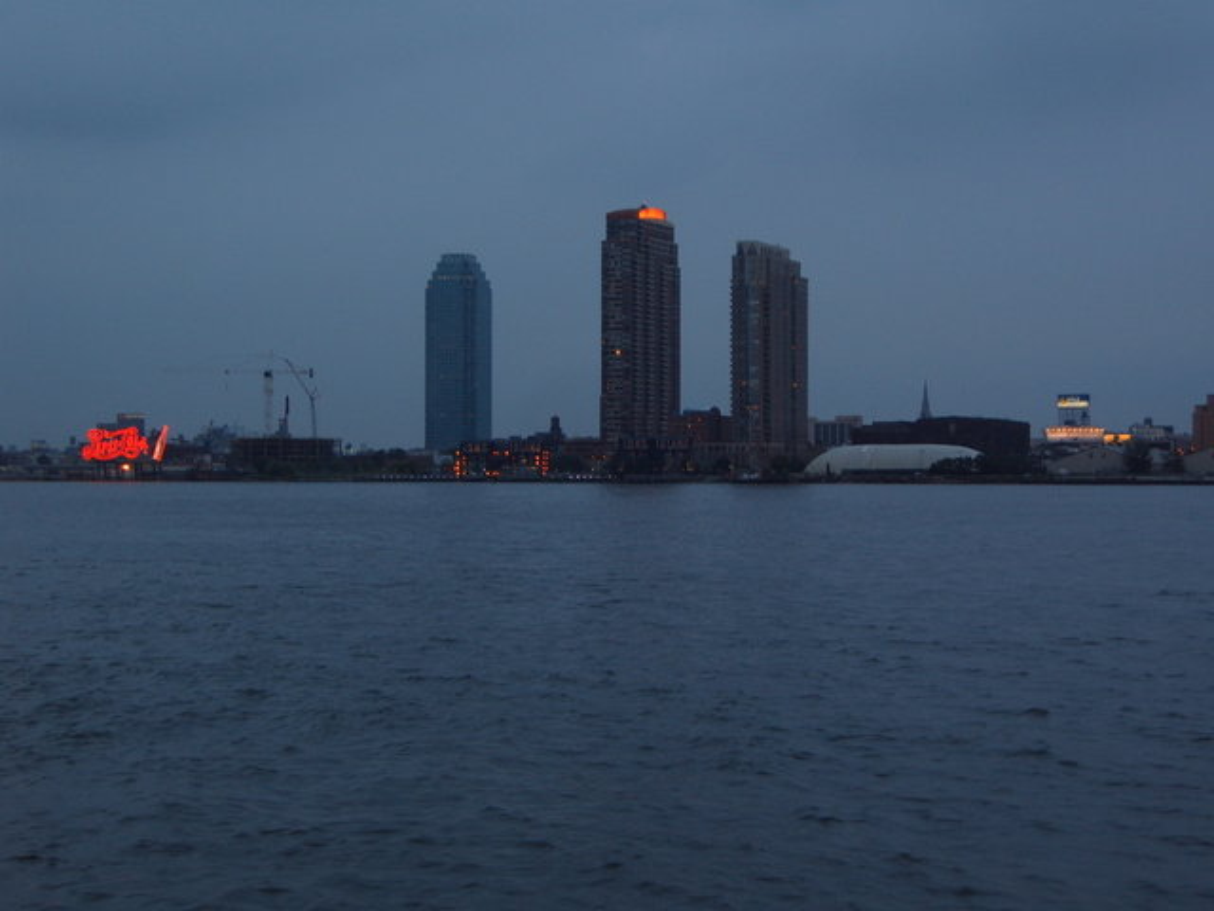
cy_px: 456
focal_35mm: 75
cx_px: 607
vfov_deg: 19.6
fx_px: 2630
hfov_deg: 26.0
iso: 50
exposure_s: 1/15
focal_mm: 12.6
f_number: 4
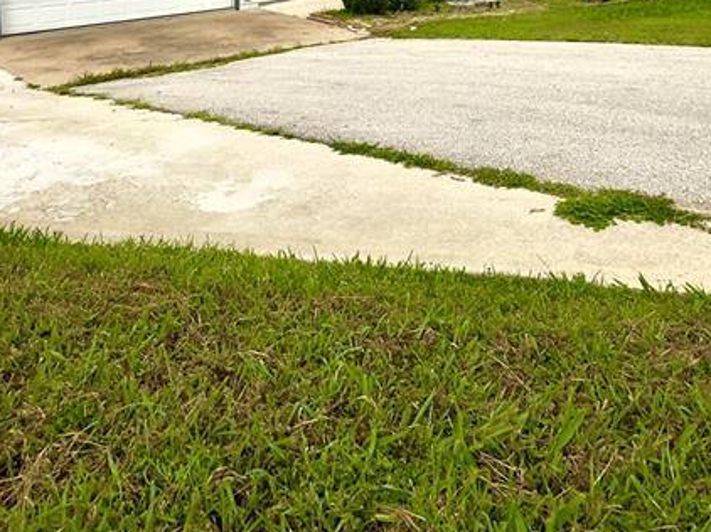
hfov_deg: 53.9
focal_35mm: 34
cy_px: -51
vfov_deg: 35.7
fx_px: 698
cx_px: 334
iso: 50
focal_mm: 2.22
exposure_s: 1/5291
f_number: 2.2
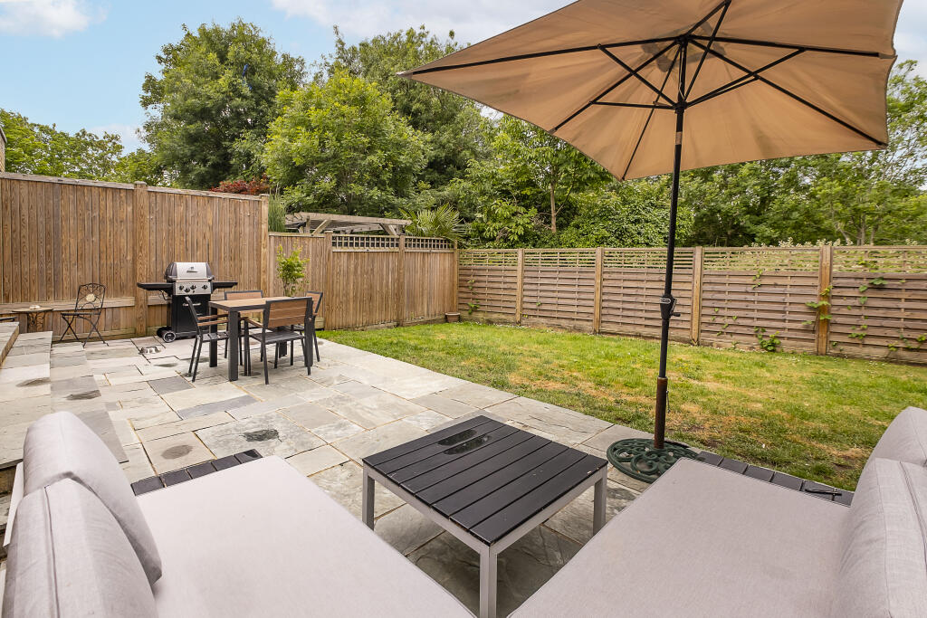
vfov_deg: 77.3
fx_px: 386
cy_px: 309
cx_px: 464
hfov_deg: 100.4
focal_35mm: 15
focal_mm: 10
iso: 320
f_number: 6.4
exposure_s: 1/250
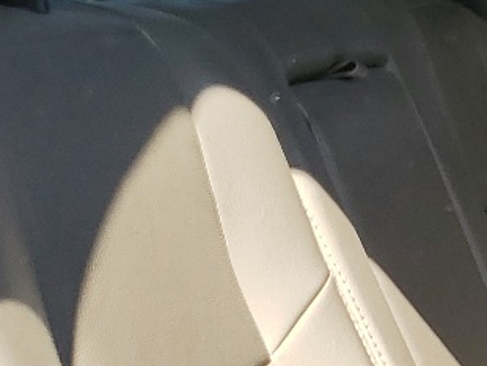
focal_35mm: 134
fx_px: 1887
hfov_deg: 13.1
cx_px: 908
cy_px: 509
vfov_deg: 10.8
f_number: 1.5
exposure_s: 1/833
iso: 50
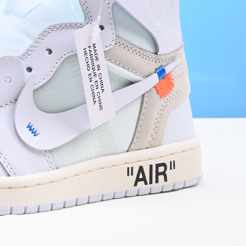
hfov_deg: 12.2
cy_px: -54
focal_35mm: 131
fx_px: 1053
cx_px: -206
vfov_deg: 13.0
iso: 100
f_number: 16
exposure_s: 1/2
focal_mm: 40
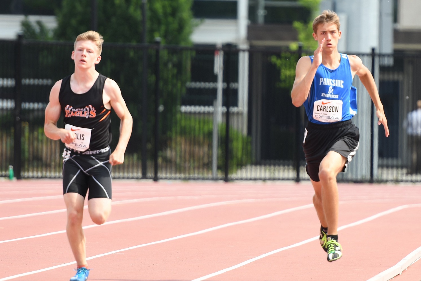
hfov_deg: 6.9
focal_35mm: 300
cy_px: 140
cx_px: 210
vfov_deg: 4.6
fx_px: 3508
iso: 160
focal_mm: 200
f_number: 3.2
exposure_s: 1/1000
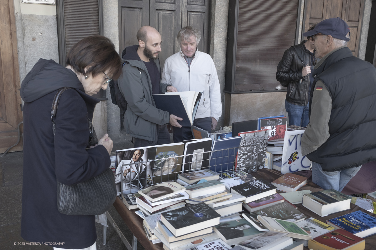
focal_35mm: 33
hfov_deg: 57.2
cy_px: 125
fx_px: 345
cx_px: 188
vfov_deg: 40.0
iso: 640
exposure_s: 1/125
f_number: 5
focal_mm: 22.3
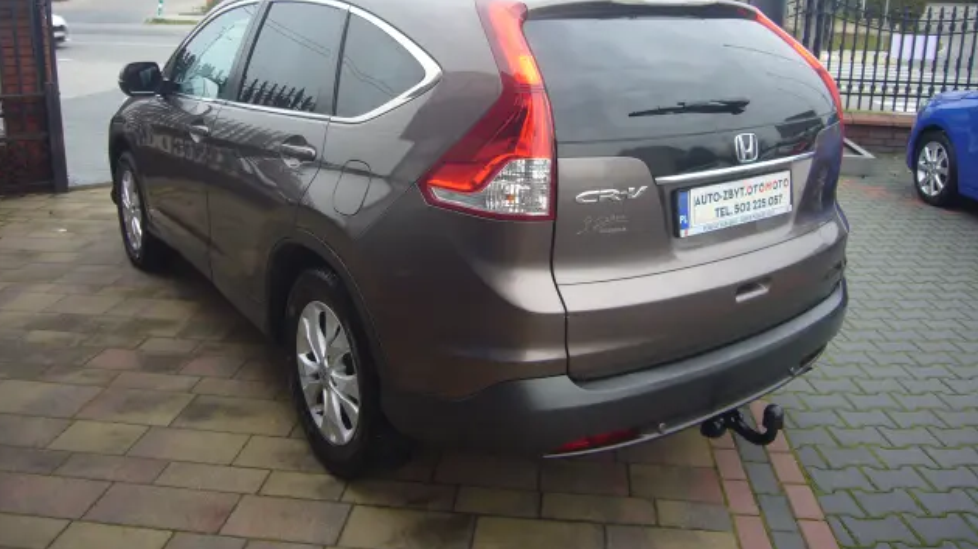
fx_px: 804
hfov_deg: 62.6
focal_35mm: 31
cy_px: 180
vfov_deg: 37.3
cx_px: 483
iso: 80
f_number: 2.8
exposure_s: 1/100
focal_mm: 4.6
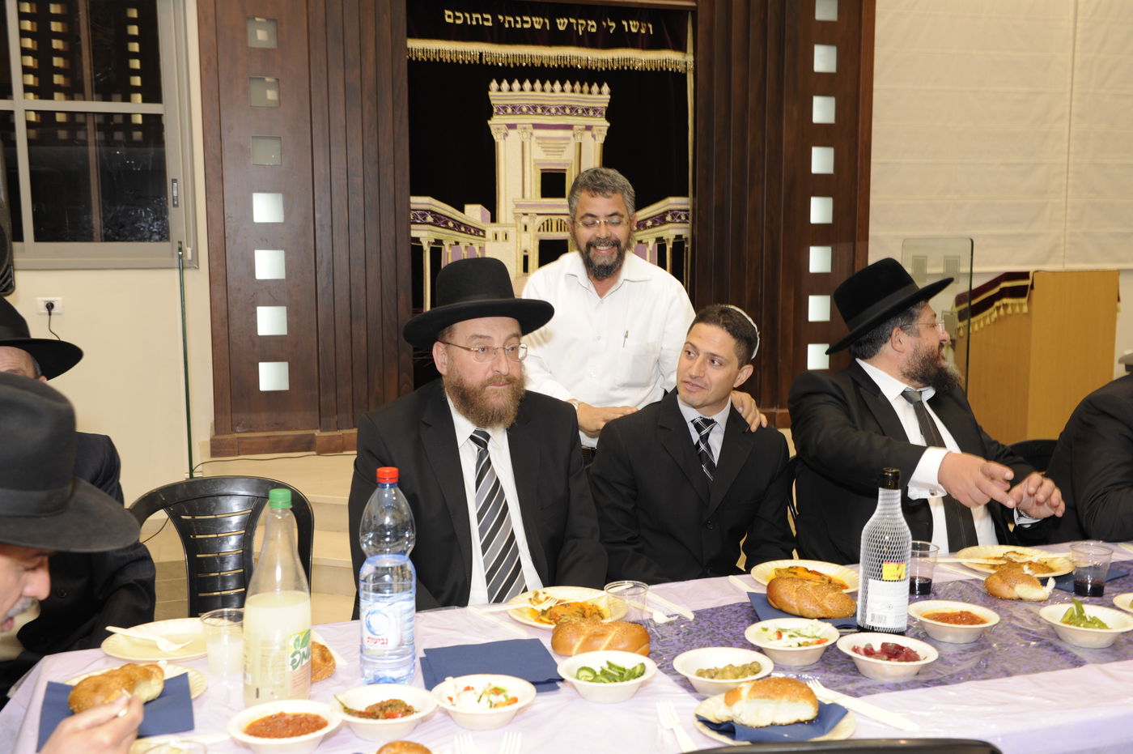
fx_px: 1195
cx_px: 566
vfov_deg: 35.0
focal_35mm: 38
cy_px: 377
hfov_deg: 50.7
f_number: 5.6
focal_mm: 38
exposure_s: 1/80
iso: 800
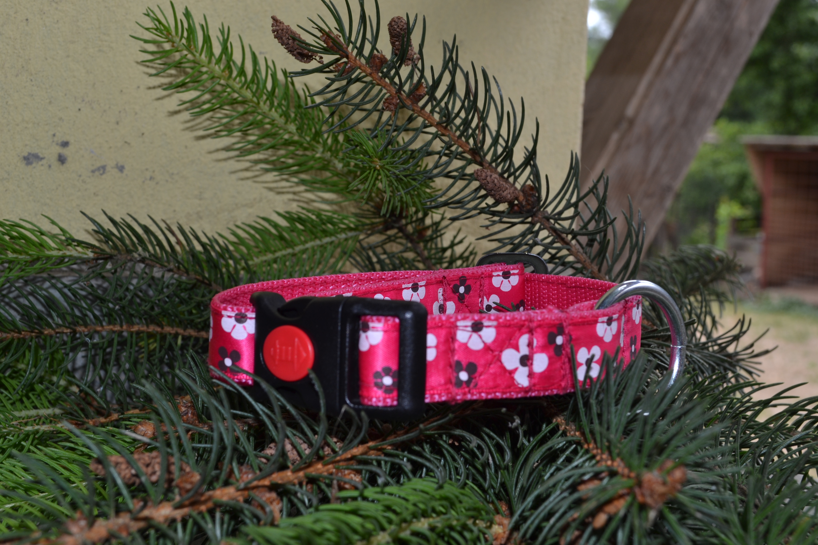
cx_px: 409
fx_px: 1022
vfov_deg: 29.9
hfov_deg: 43.6
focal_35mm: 45
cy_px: 272
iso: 100
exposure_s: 1/60
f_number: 8
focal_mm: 30
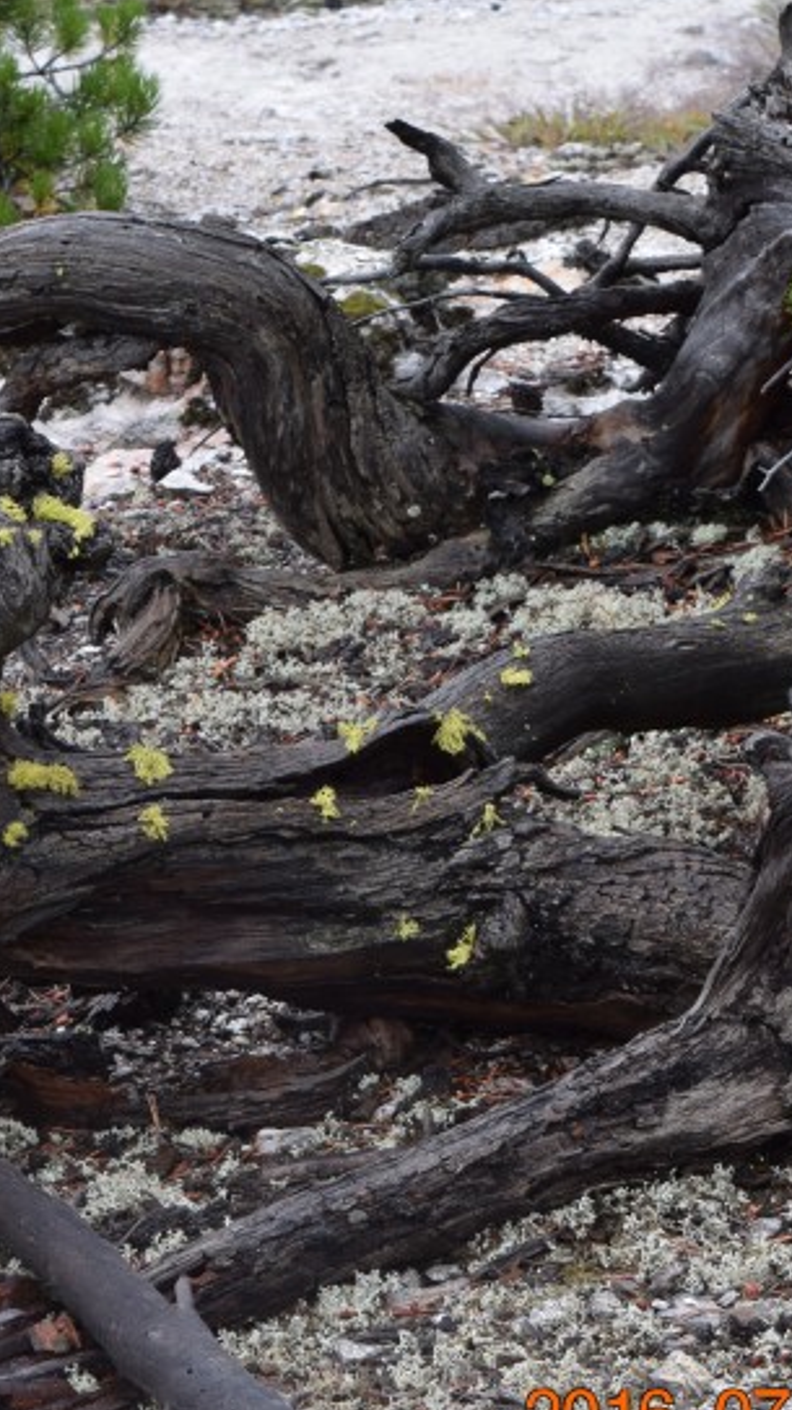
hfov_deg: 7.4
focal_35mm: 163
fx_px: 6092
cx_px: -174
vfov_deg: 13.2
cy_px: 665
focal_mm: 55
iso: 280
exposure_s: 1/250
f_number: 8
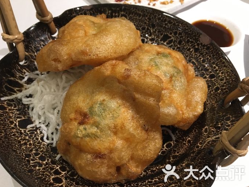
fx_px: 216
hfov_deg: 60.0
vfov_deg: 46.8
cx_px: 125
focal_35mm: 30
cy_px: 96
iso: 200
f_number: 2.2
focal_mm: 4.15
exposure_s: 1/33
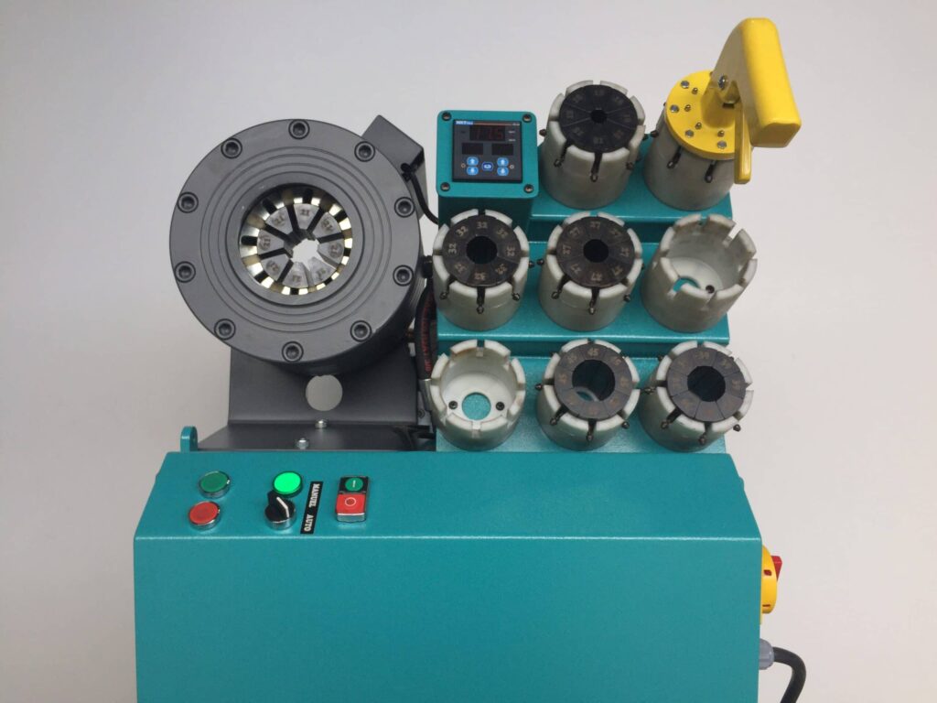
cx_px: 468
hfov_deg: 61.7
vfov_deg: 48.2
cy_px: 352
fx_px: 785
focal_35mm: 29
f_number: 2.2
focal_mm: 4.15
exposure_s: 1/465
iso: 32
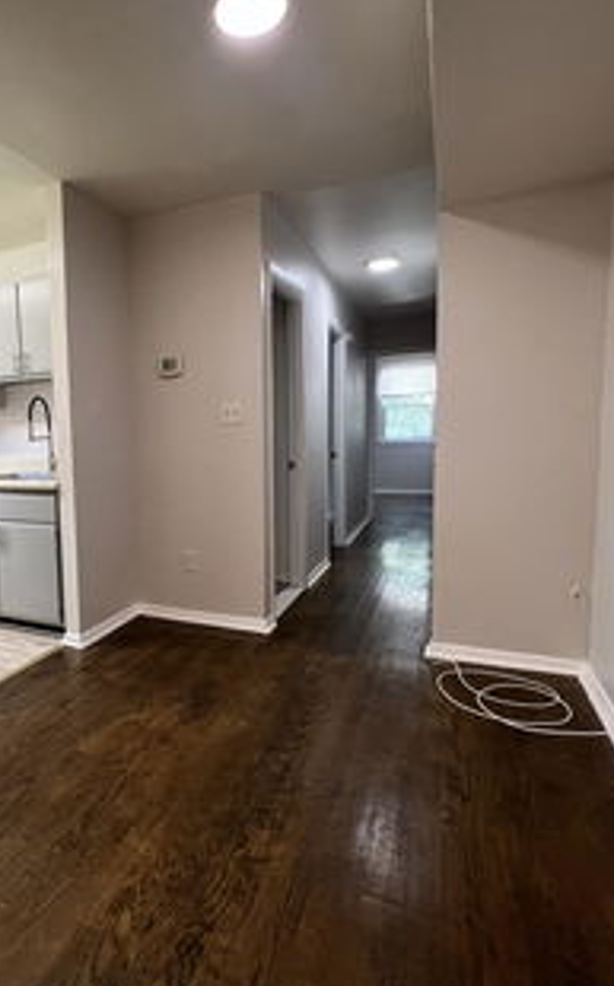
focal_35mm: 19
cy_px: 496
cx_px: 170
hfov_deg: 59.5
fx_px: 510
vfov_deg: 88.1
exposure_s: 1/120
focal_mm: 1.57
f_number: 1.8
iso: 250
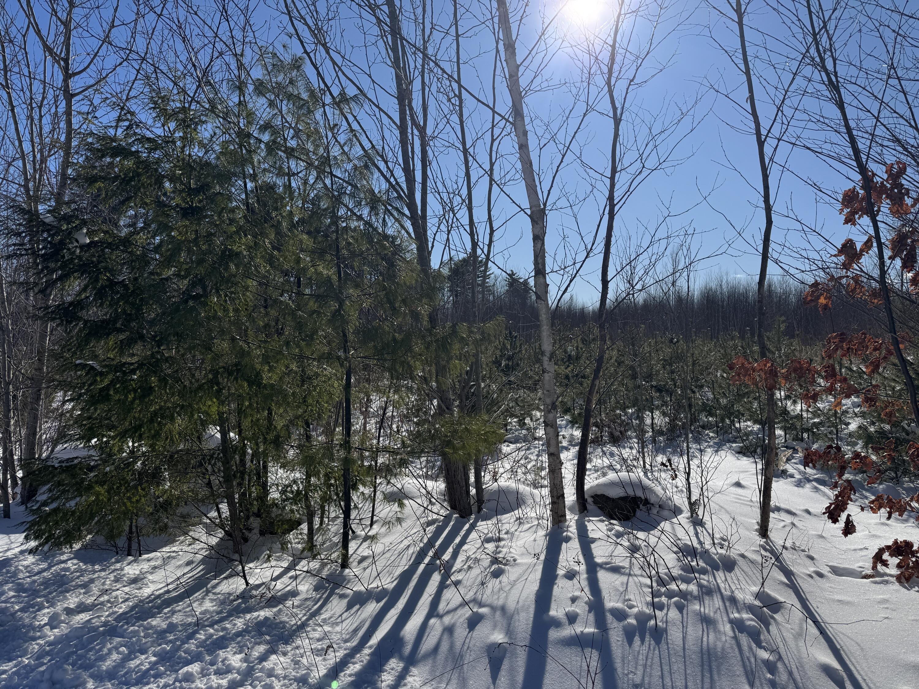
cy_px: 344
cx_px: 460
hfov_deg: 71.6
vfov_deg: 56.8
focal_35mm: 24
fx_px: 637
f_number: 1.78
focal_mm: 6.76
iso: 80
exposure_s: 1/12346
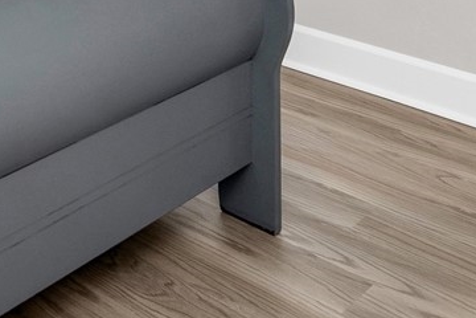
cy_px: -297
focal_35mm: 66
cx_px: -48
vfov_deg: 16.4
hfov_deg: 27.8
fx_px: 873
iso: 1000
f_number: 7.1
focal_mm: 14
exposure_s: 1/30
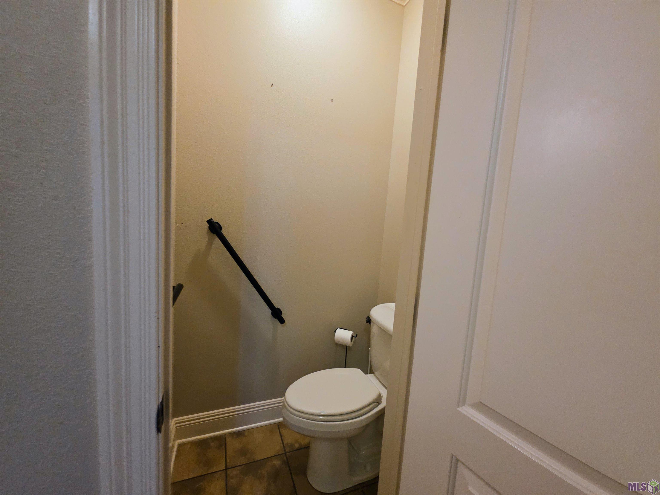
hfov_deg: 106.2
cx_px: 330
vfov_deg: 89.9
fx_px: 248
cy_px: 248
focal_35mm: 13
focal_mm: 2.2
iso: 400
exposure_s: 1/60
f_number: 1.9
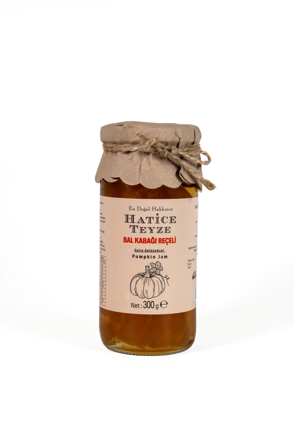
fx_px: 919
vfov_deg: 27.0
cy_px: 220
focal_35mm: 75
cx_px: 147
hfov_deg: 18.2
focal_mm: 50
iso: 100
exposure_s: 1/100
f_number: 5
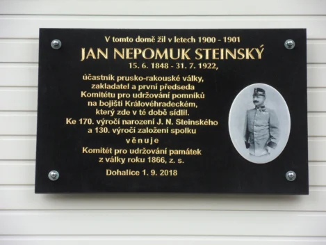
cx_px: 163
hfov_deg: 11.3
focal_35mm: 175
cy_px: 122
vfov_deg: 8.5
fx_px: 1649
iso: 160
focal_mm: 30.6
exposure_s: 1/90
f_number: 5.9
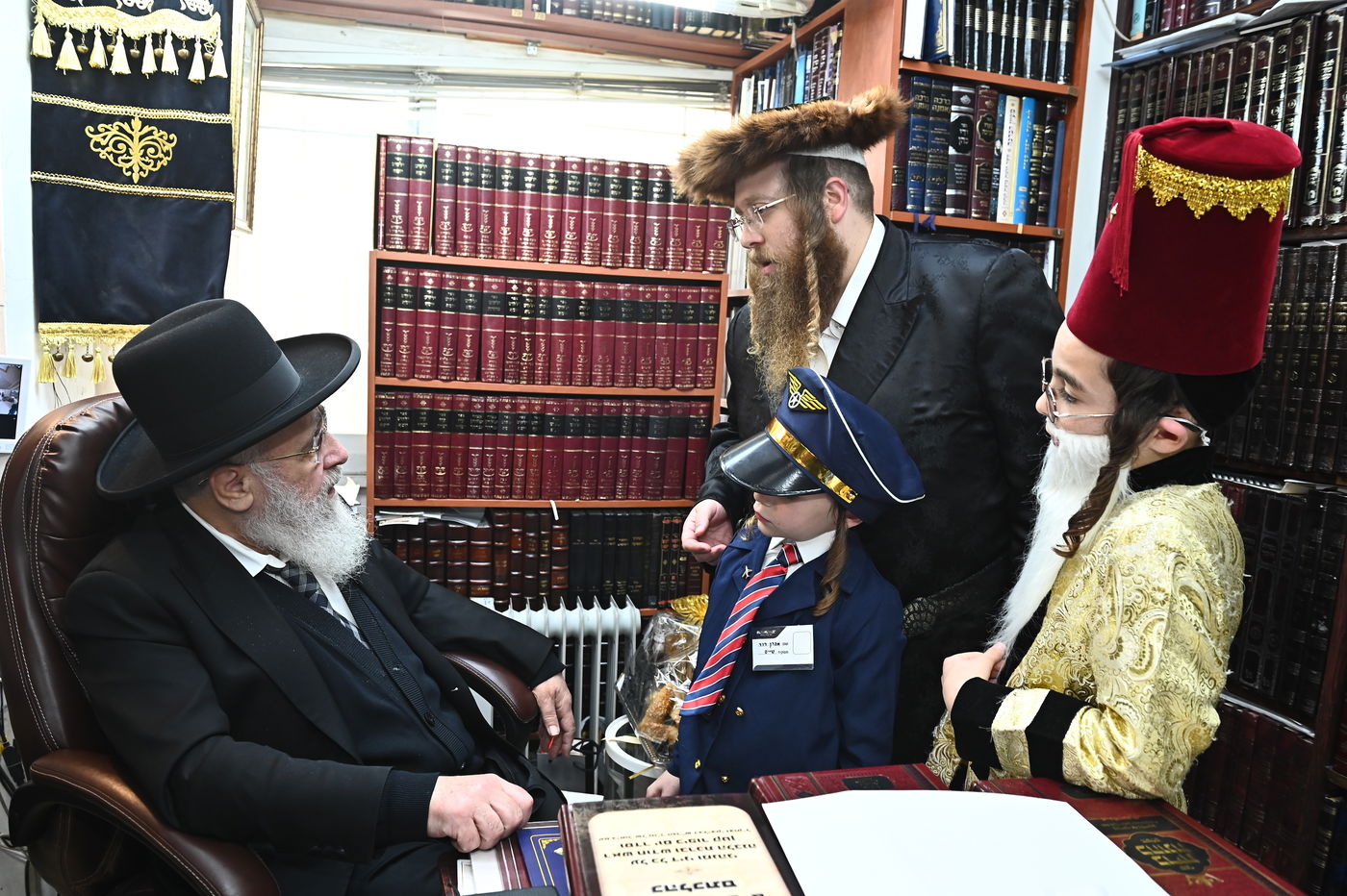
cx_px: 674
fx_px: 1010
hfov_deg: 67.4
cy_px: 448
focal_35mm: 27
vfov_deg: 47.9
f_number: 5
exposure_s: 1/125
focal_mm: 27
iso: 1250
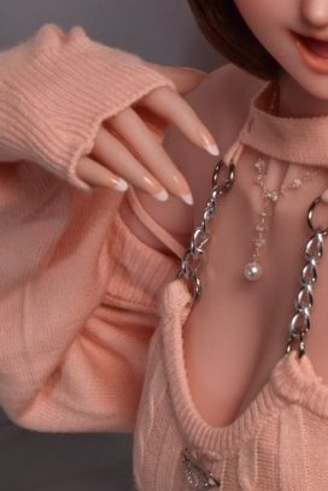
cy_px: 230
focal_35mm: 172
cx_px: 314
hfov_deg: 8.0
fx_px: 2350
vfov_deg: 11.9
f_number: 8
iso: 500
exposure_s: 1/250
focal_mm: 52
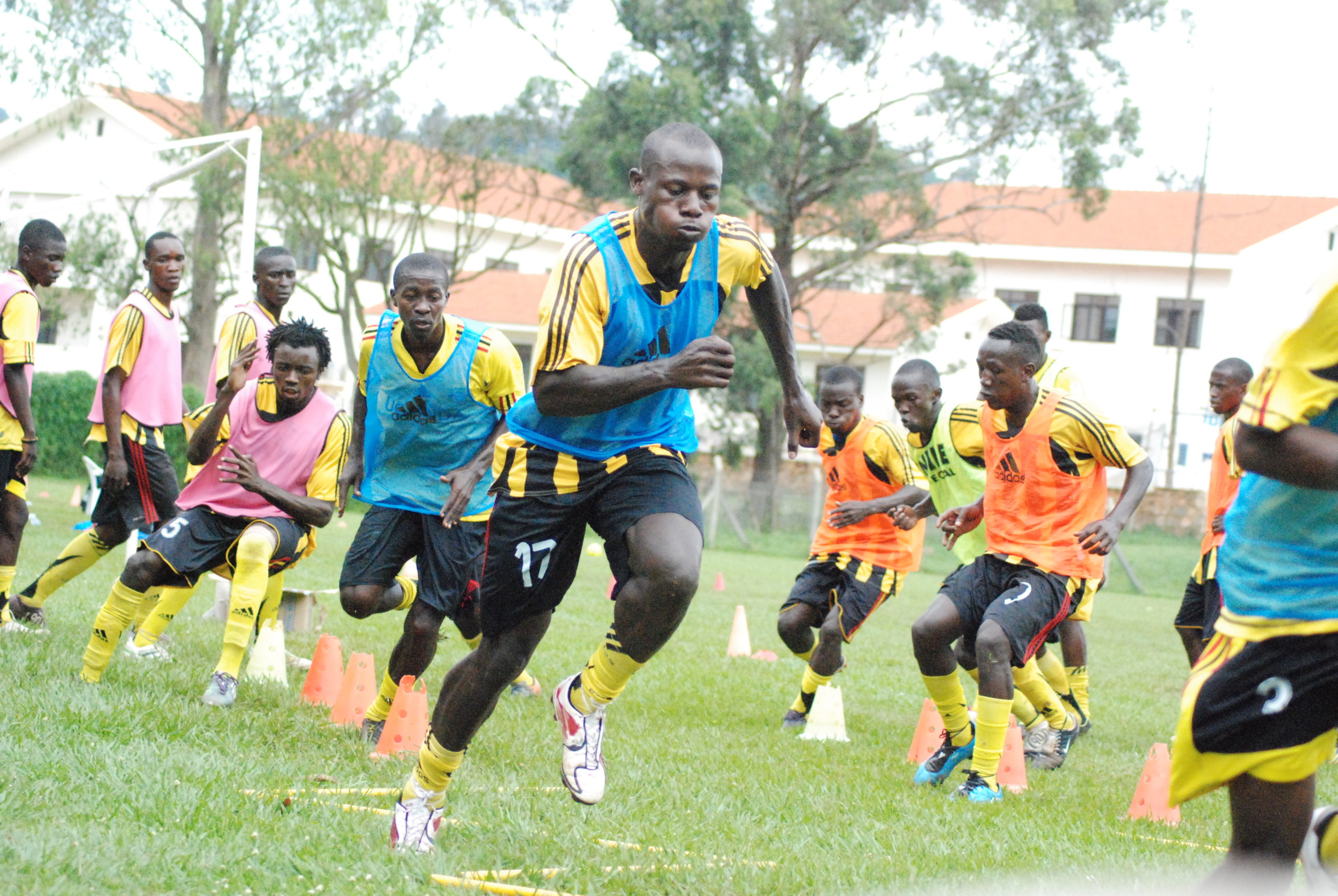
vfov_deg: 13.1
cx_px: 669
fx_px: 3907
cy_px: 448
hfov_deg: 19.4
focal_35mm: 105
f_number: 4.5
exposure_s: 1/3200
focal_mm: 70
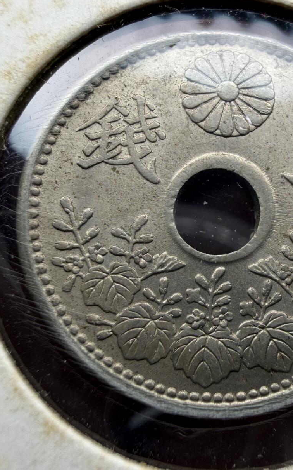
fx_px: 524
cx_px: 229
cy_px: 243
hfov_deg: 30.6
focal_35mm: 41
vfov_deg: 48.2
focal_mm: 2.22
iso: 40
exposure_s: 1/507
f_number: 2.2
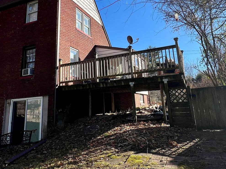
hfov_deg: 65.3
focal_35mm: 27
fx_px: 176
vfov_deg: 50.5
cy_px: 57
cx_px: 110
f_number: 1.8
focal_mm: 1.57
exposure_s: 1/779
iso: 32
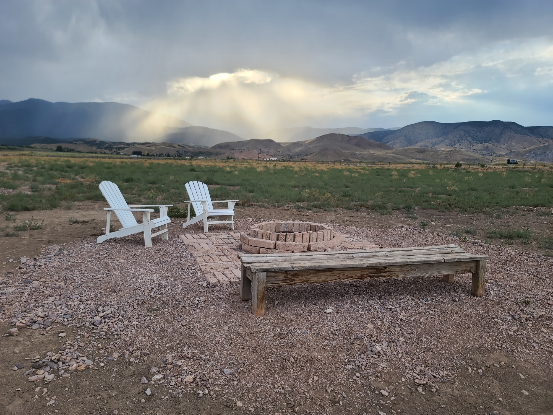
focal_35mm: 25
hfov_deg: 69.4
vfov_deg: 54.9
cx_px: 276
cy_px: 208
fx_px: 399
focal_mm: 7
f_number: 1.8
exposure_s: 1/219
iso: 16
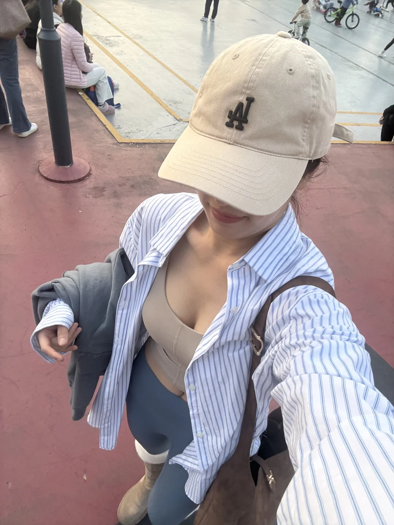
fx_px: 349
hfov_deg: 58.9
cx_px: 197
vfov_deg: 73.9
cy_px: 262
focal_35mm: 23
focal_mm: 2.69
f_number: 1.9
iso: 20
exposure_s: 1/124
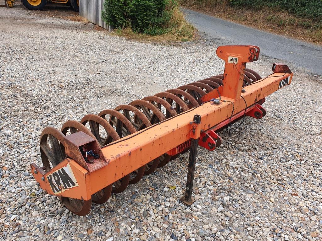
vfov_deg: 53.1
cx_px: 161
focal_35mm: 26
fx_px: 242
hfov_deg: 67.3
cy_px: 120
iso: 50
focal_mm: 4.32
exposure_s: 1/237
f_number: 2.4
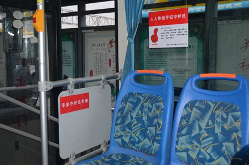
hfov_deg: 46.5
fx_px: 290
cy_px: 82
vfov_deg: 31.8
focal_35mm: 42
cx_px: 124
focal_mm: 28
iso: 100
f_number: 4
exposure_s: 1/60
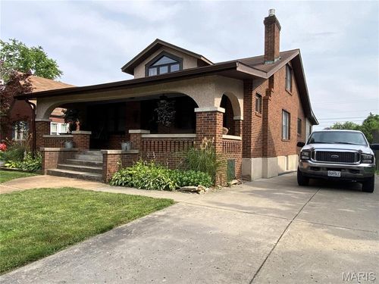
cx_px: 190
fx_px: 263
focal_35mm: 24
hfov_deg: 71.6
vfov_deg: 56.8
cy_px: 142
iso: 20
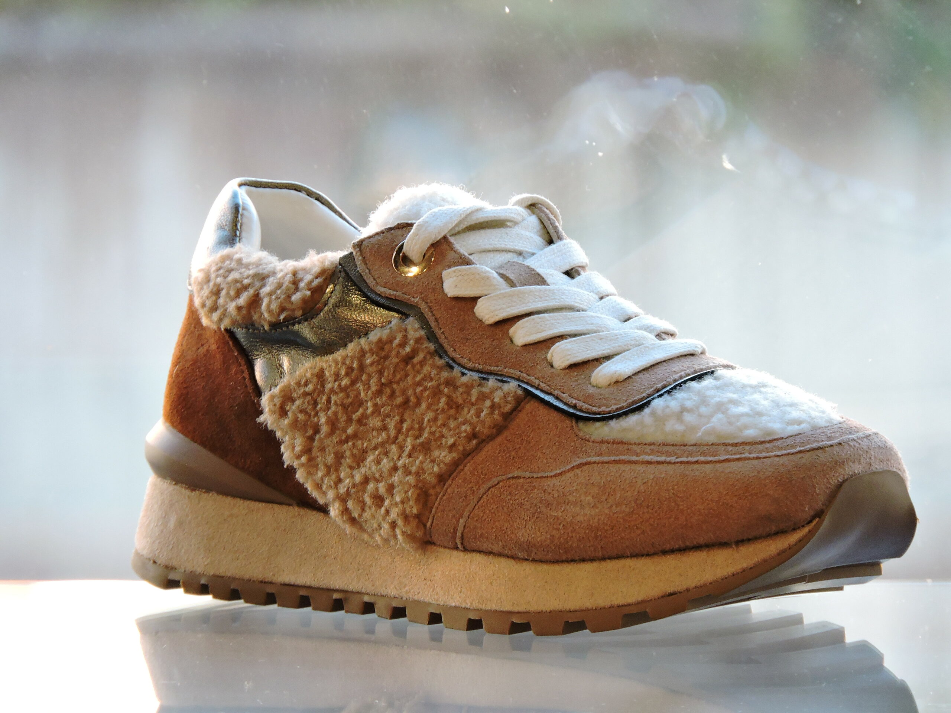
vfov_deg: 1.9
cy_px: 356
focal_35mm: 800
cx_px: 476
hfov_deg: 2.5
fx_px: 21978
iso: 400
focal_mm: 143.3
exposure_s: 1/60
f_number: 5.6
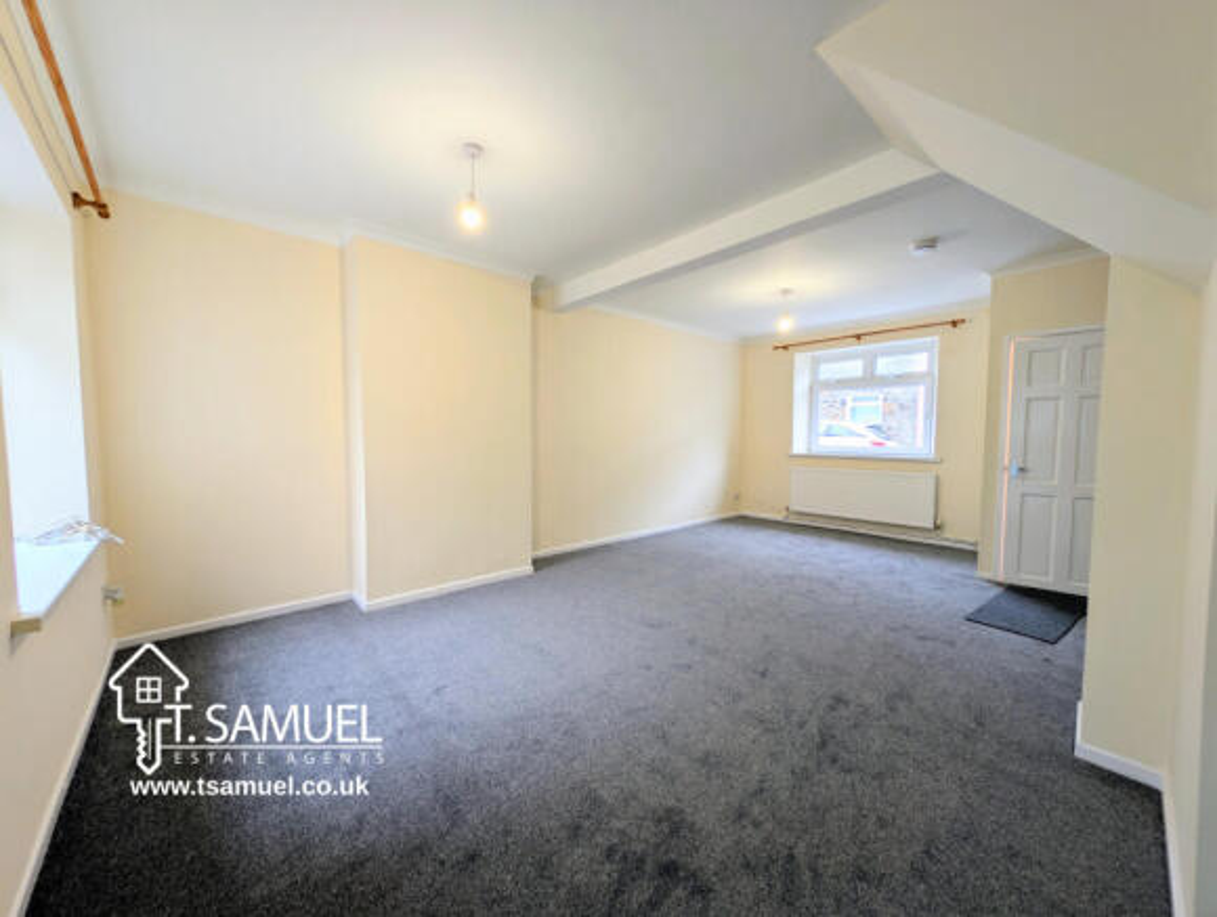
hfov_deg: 110.4
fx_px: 423
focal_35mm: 12
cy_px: 458
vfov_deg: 94.7
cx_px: 608
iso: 40
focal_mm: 2.23
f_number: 1.95
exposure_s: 1/20.7
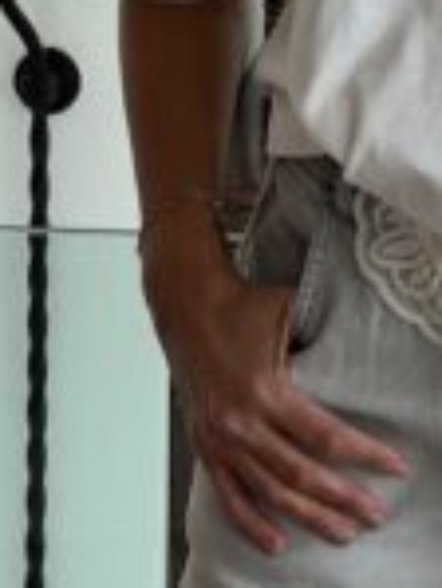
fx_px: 3519
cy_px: 43
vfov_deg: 9.5
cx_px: 505
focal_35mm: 207
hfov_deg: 7.1
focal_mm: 9
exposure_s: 1/99
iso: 40
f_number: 2.8
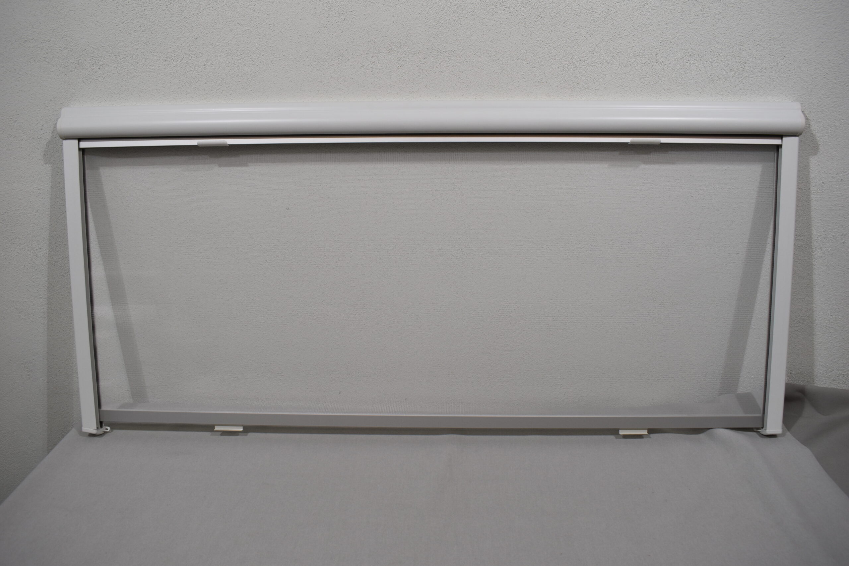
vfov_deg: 47.9
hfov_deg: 67.4
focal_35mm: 27
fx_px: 637
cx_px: 424
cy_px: 283
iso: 320
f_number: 5.6
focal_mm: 18
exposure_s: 1/125
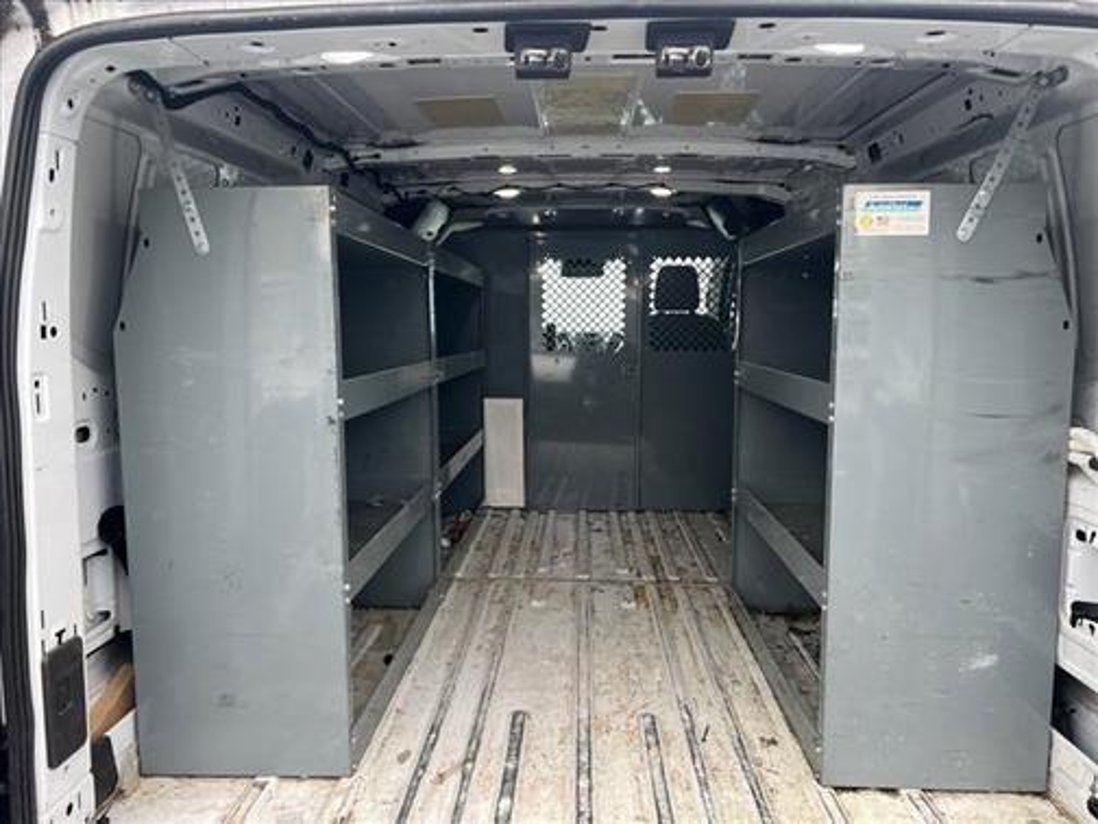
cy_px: 412
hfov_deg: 67.3
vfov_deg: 53.1
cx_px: 549
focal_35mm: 26
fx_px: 825
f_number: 1.5
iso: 32
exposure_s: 1/128
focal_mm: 5.7
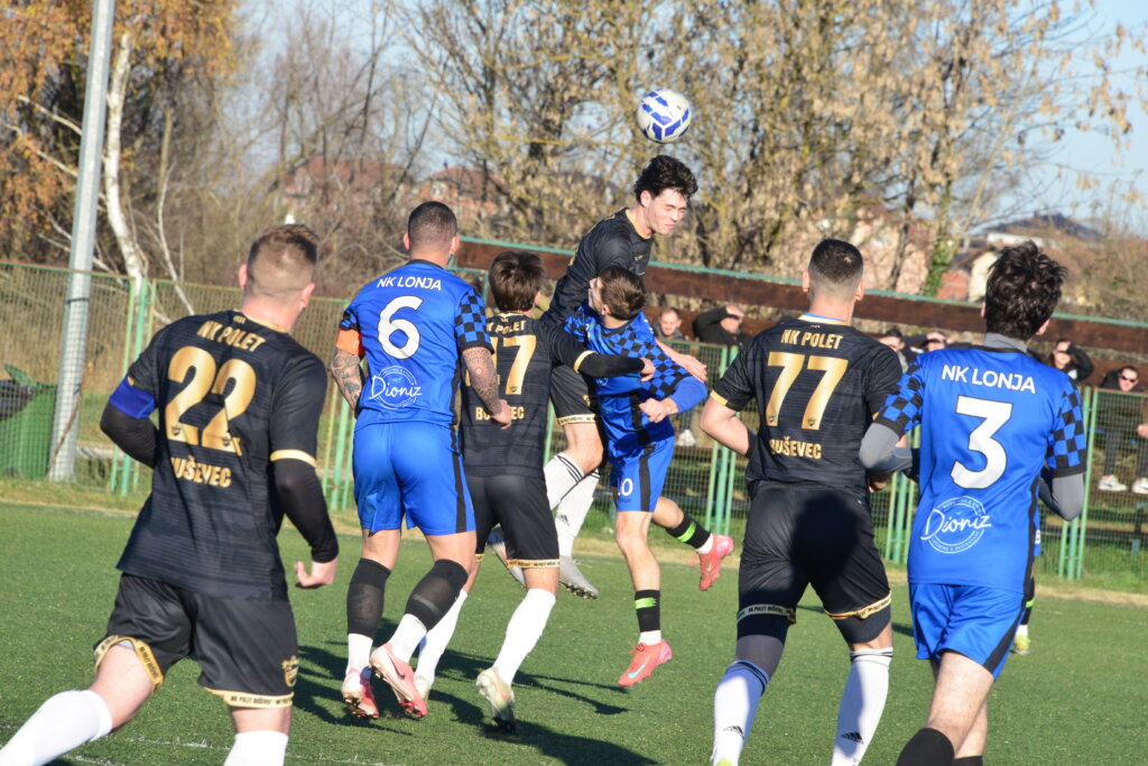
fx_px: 9567
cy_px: 383
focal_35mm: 300
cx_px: 574
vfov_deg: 4.6
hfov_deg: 6.9
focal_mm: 300
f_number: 14
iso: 2000
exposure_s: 1/800
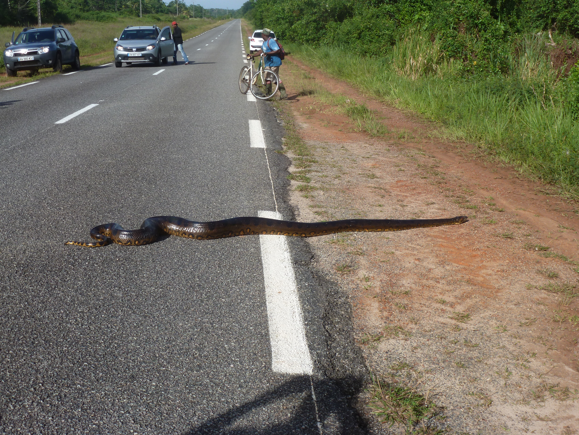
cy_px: 218
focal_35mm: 41
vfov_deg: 35.1
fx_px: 686
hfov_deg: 45.8
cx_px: 290
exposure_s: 1/500
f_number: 4.5
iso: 100
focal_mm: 8
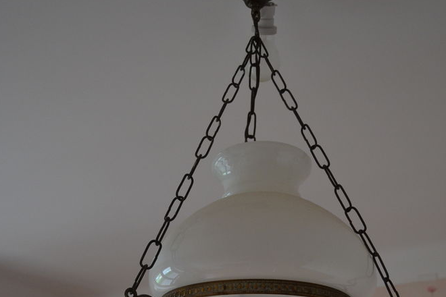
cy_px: 286
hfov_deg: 39.6
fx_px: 619
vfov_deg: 25.8
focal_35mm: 50
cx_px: 222
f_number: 3.5
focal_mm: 22
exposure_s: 1/60
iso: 900
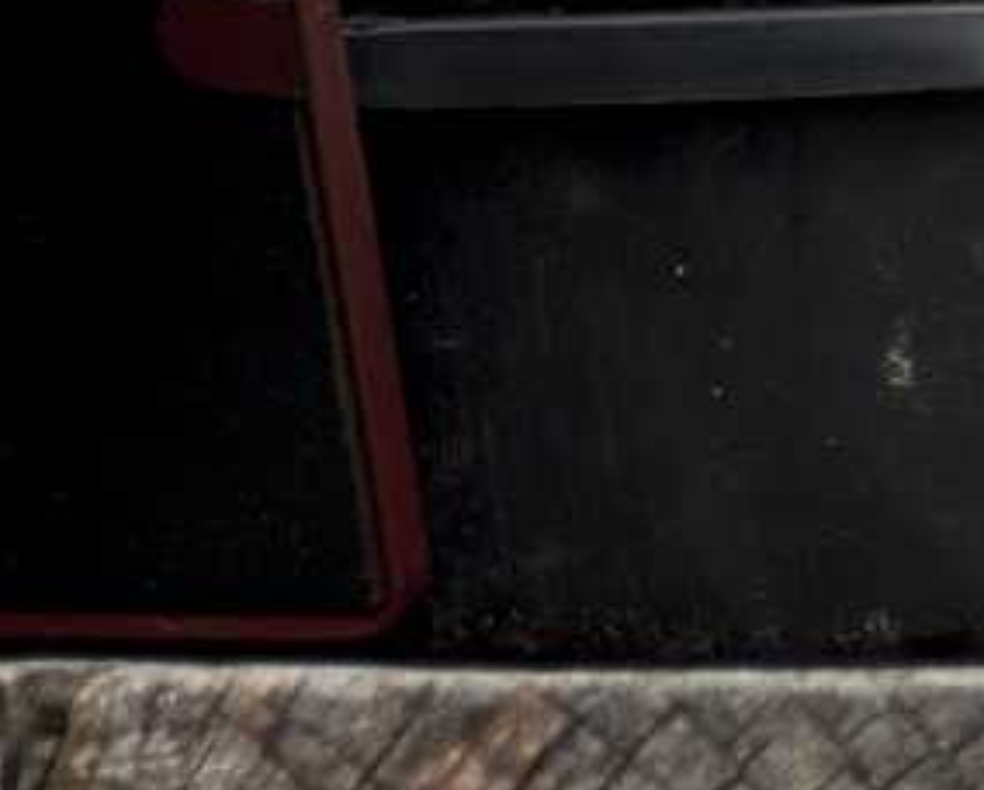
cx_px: -1486
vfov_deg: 4.6
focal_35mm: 334
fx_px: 9754
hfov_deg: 5.5
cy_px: -845
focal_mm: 45
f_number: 5.3
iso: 160
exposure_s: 1/500
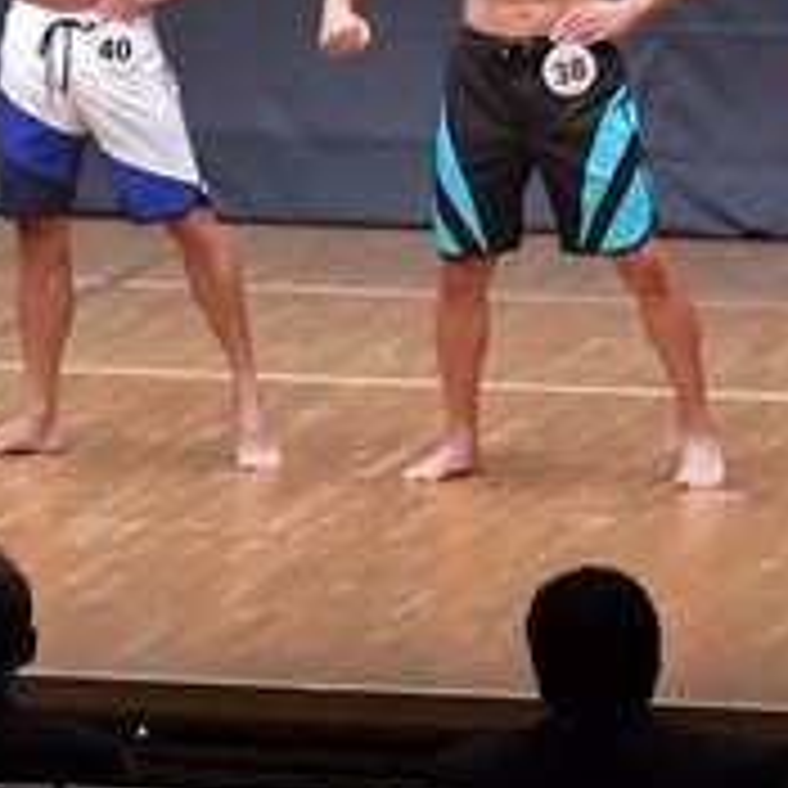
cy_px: 131
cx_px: -232
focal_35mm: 440
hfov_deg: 4.0
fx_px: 11332
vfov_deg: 4.0
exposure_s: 1/400
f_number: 5.6
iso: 6400
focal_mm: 78
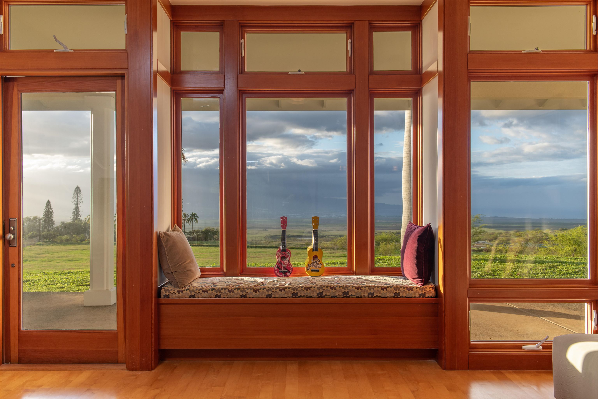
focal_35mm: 32
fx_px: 532
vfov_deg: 41.1
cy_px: 200
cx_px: 299
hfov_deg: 58.7
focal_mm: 32
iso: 160
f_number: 8
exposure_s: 1/30
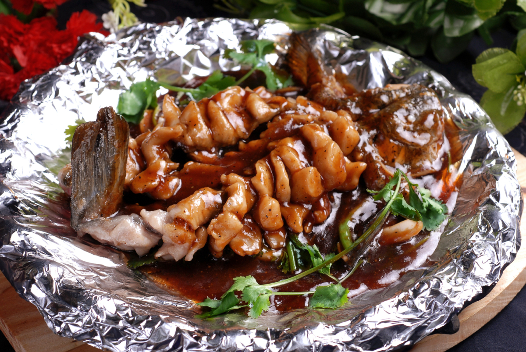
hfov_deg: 22.6
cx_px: 263
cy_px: 176
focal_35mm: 90
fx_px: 1316
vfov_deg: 15.2
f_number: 8
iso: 125
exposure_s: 1/160
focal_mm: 60
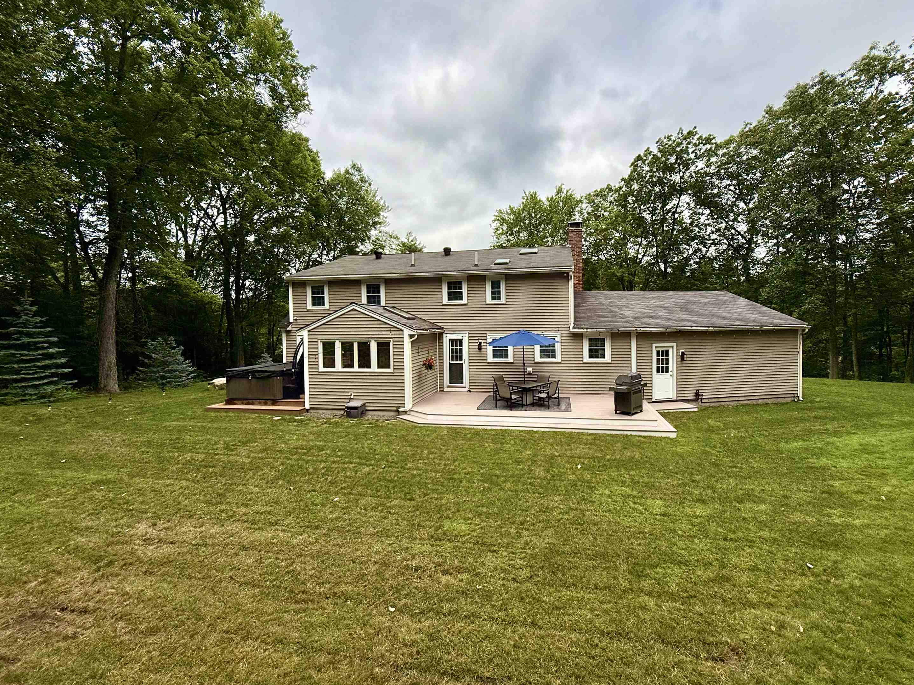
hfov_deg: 98.0
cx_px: 489
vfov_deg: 81.7
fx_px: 396
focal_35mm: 15
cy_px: 331
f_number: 2.2
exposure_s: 1/2506
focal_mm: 2.22
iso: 50
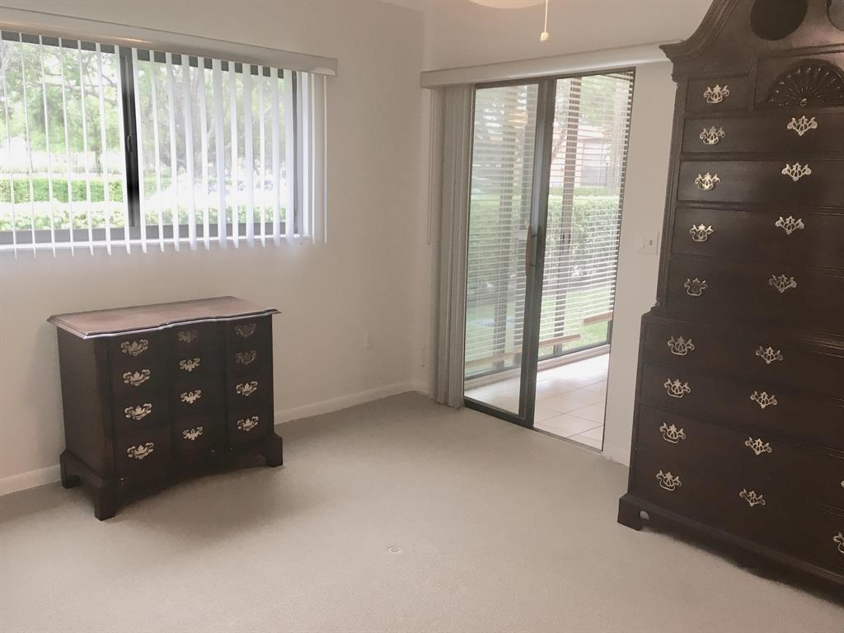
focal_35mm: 29
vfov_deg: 48.2
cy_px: 316
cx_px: 422
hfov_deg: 61.7
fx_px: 707
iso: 50
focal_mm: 4.15
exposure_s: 1/30
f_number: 2.2
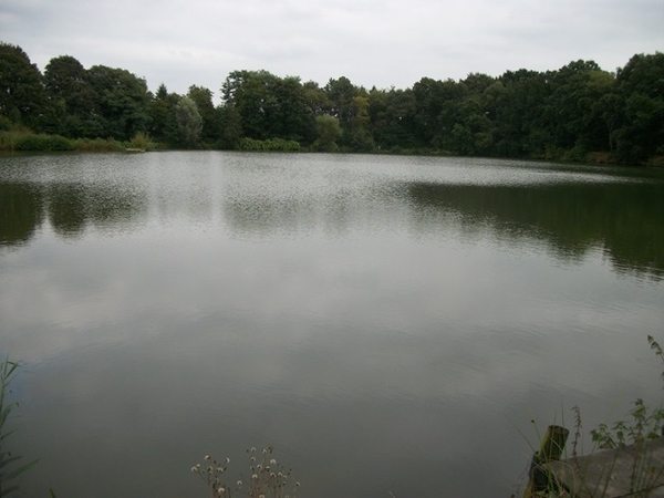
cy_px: 249
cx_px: 332
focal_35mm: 32
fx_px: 614
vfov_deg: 44.2
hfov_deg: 56.8
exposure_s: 1/640
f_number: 2.9
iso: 80
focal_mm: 5.7
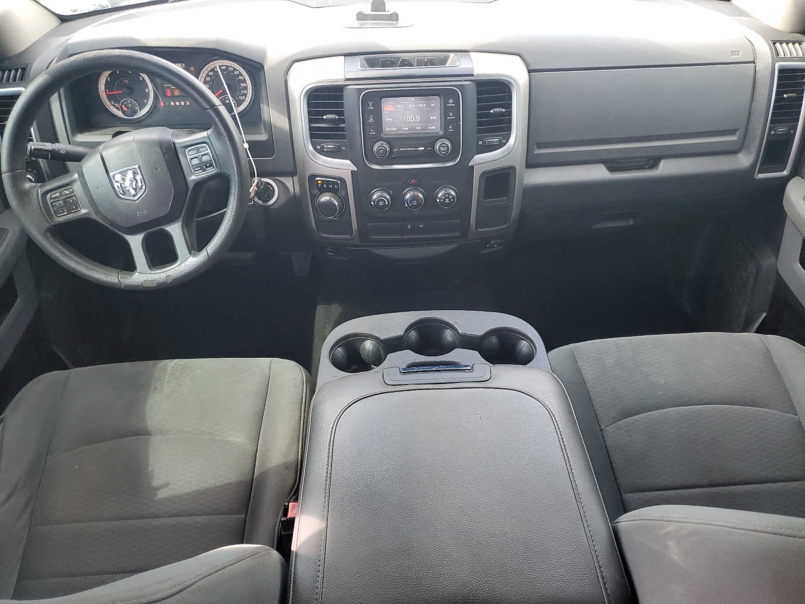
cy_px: 302
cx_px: 402
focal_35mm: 26
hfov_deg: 67.3
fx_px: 605
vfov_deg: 53.1
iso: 73
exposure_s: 1/120
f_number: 1.5
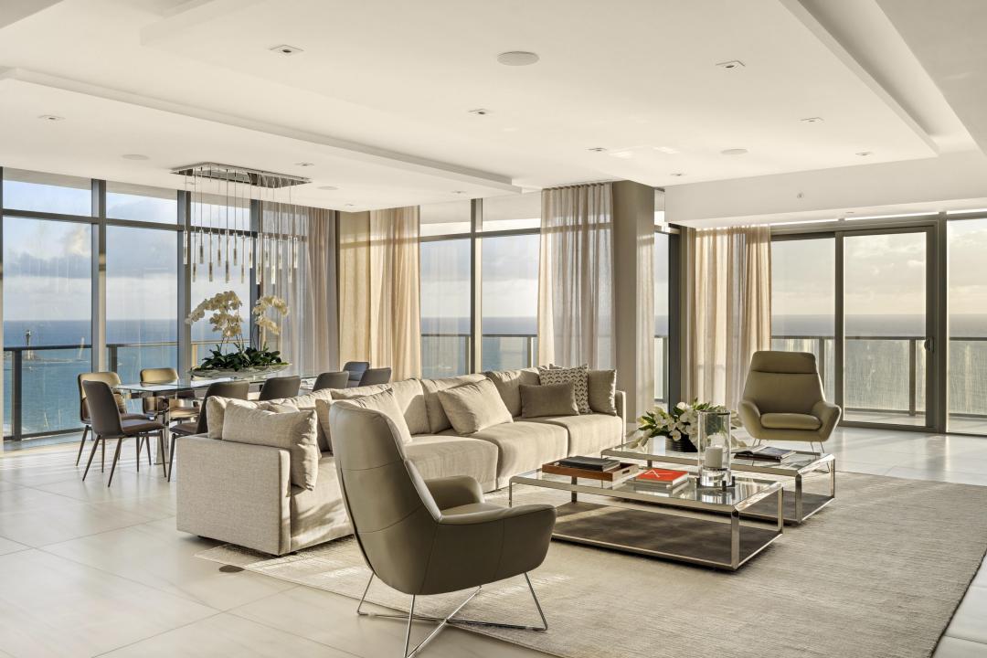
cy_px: 329
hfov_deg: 63.7
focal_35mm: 29
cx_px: 494
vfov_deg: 45.0
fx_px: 795
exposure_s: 1/30
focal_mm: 29
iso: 320
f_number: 8
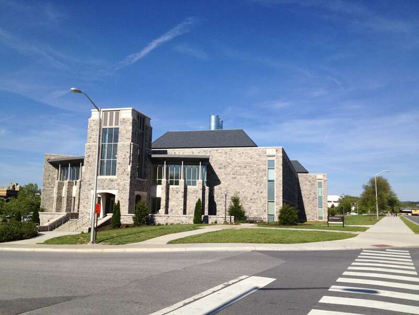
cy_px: 158
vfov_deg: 40.7
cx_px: 210
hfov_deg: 52.6
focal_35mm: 35
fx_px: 424
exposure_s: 1/2632
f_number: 2.4
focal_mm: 4.28
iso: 64
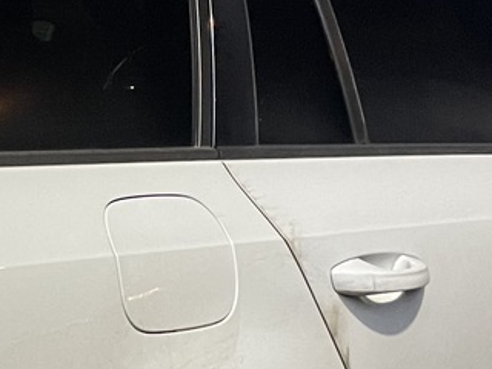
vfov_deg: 12.6
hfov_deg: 15.9
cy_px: 257
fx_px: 1663
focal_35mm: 117
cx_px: -174
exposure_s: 1/33
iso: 400
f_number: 1.6
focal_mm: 4.2
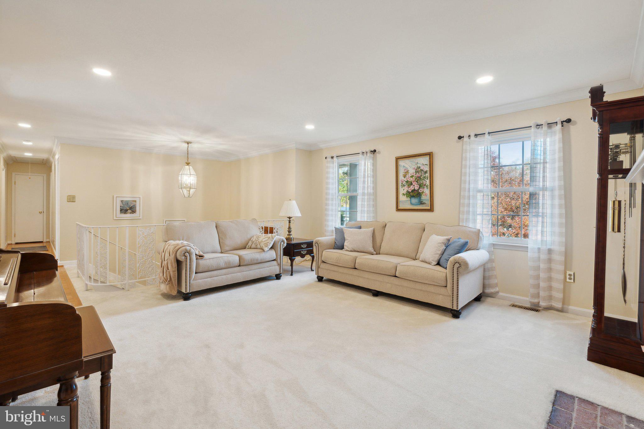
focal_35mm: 16
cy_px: 214
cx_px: 322
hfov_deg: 96.7
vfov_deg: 73.7
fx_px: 286
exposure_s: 1/15
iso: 500
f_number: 9
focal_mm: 16
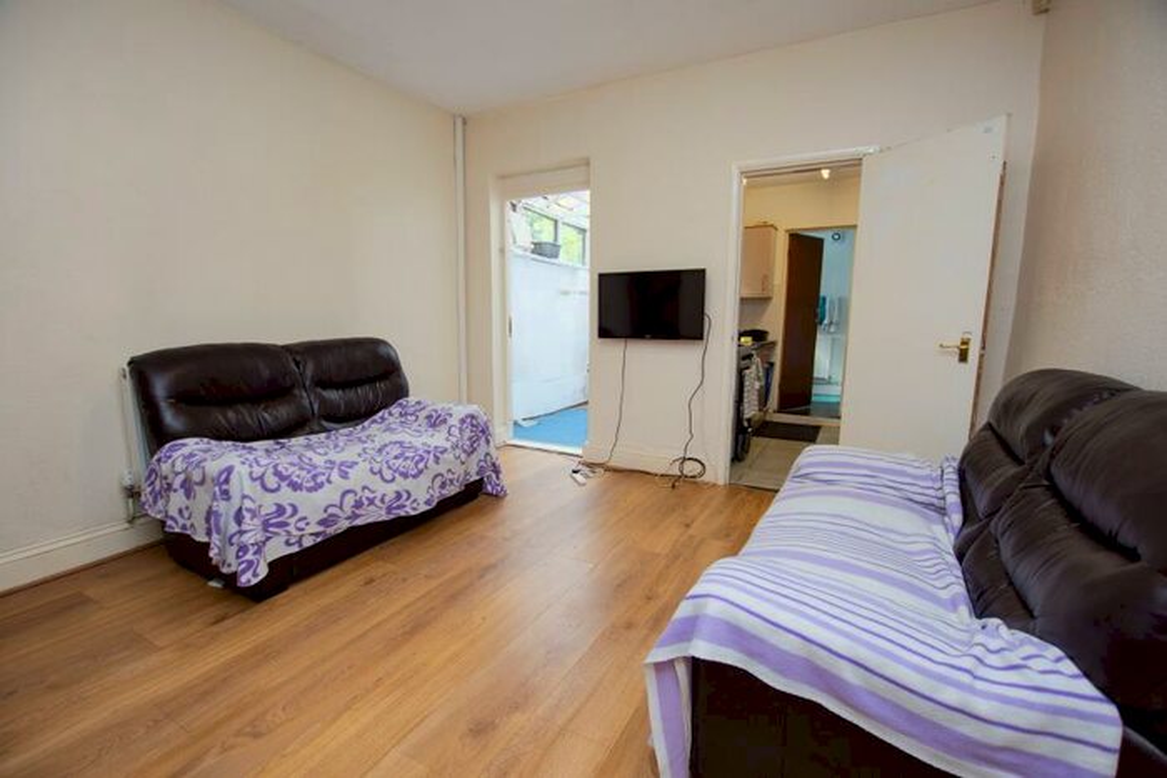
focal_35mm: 15
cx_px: 584
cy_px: 389
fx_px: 486
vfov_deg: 77.4
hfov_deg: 100.4
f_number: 4
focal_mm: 10
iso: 400
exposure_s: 1/125
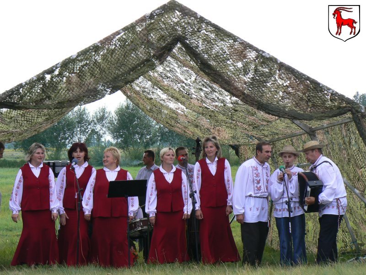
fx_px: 1311
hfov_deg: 15.9
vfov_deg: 12.0
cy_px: 138
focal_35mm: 124
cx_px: 183
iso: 80
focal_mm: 20.7
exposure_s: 1/125
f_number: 5.6
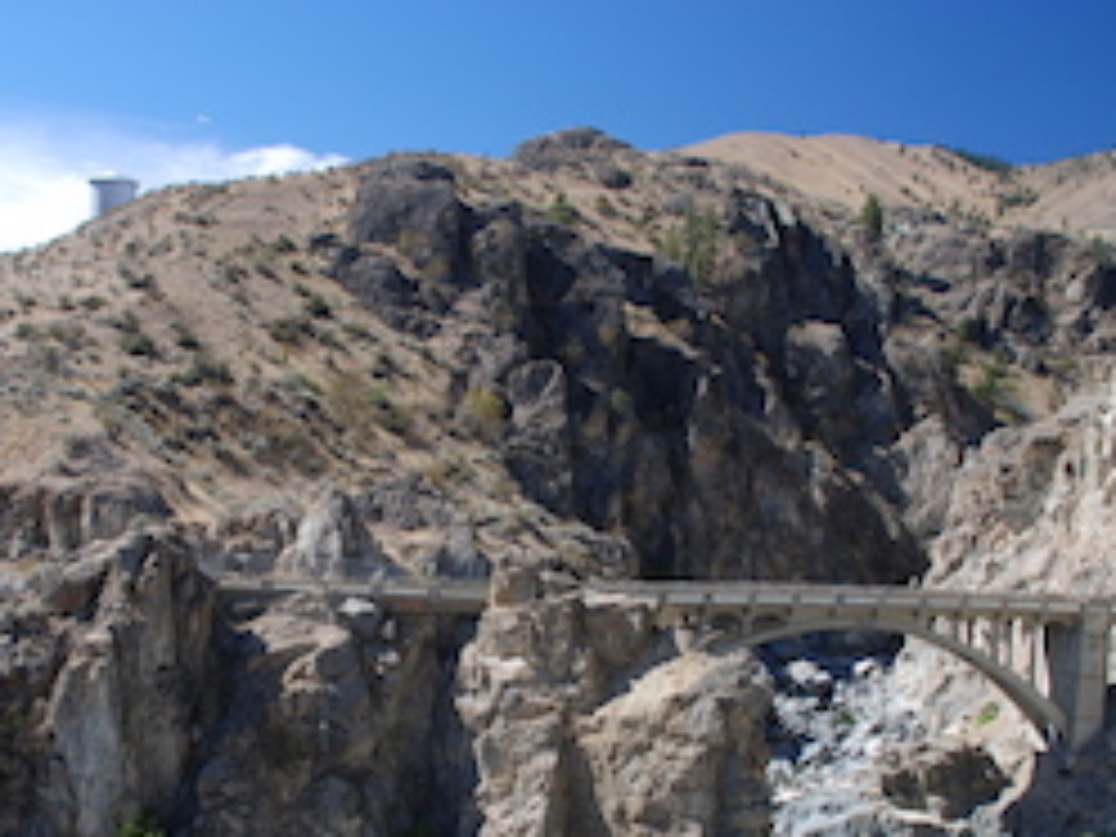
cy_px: 598
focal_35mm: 42
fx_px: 1354
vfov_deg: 33.8
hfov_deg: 44.7
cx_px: 486
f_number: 5
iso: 100
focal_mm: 18
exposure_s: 1/80
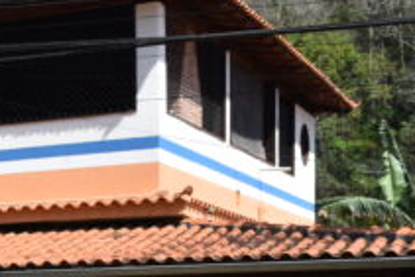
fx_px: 1257
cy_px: 340
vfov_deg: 12.3
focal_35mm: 109
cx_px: -201
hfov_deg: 17.0
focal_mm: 20
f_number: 8
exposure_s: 1/250
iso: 100
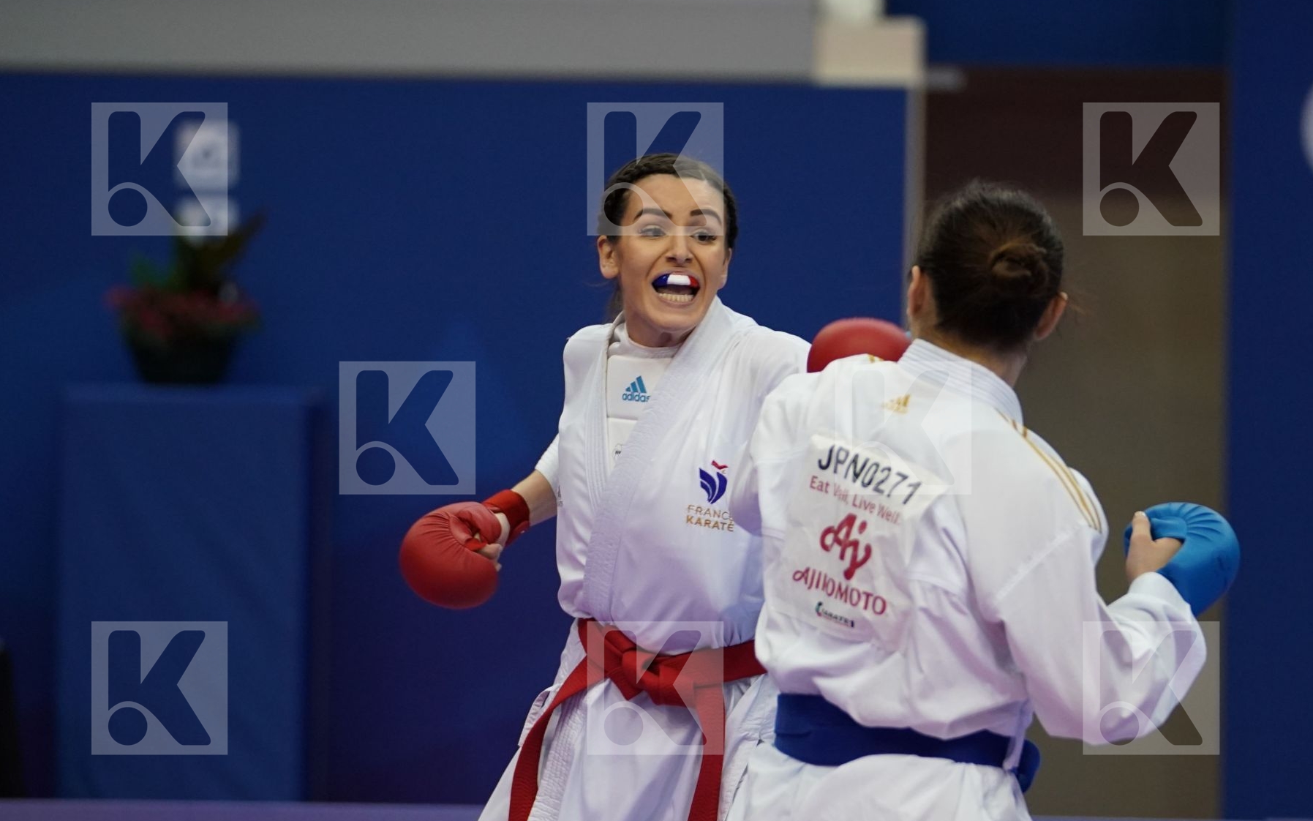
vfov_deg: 5.6
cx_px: 655
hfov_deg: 9.0
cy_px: 428
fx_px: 8338
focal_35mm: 233
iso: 2500
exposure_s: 1/1000
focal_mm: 152
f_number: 2.8
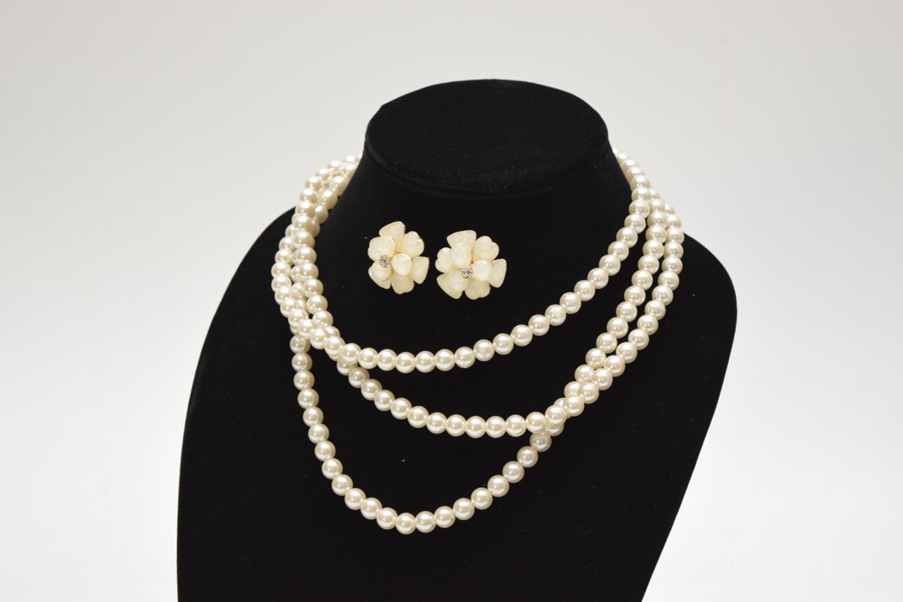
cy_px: 301
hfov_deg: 24.6
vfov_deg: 16.6
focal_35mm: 82
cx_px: 452
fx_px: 2070
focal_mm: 55
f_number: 5.6
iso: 1600
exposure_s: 1/60
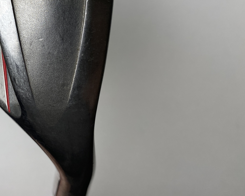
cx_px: 33
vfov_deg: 27.8
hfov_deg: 34.3
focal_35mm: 52
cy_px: 9
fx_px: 377
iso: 32
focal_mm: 4.25
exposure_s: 1/324
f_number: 1.8
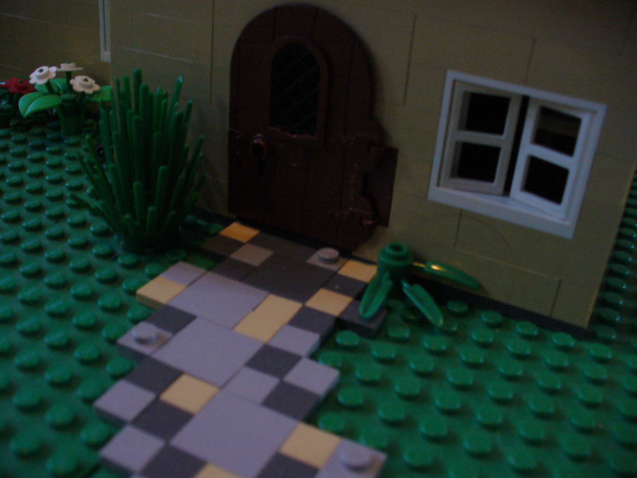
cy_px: 239
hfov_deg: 50.1
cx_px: 318
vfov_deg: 38.7
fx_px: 681
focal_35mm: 37
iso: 200
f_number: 2.8
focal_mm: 6.1
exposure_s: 1/8
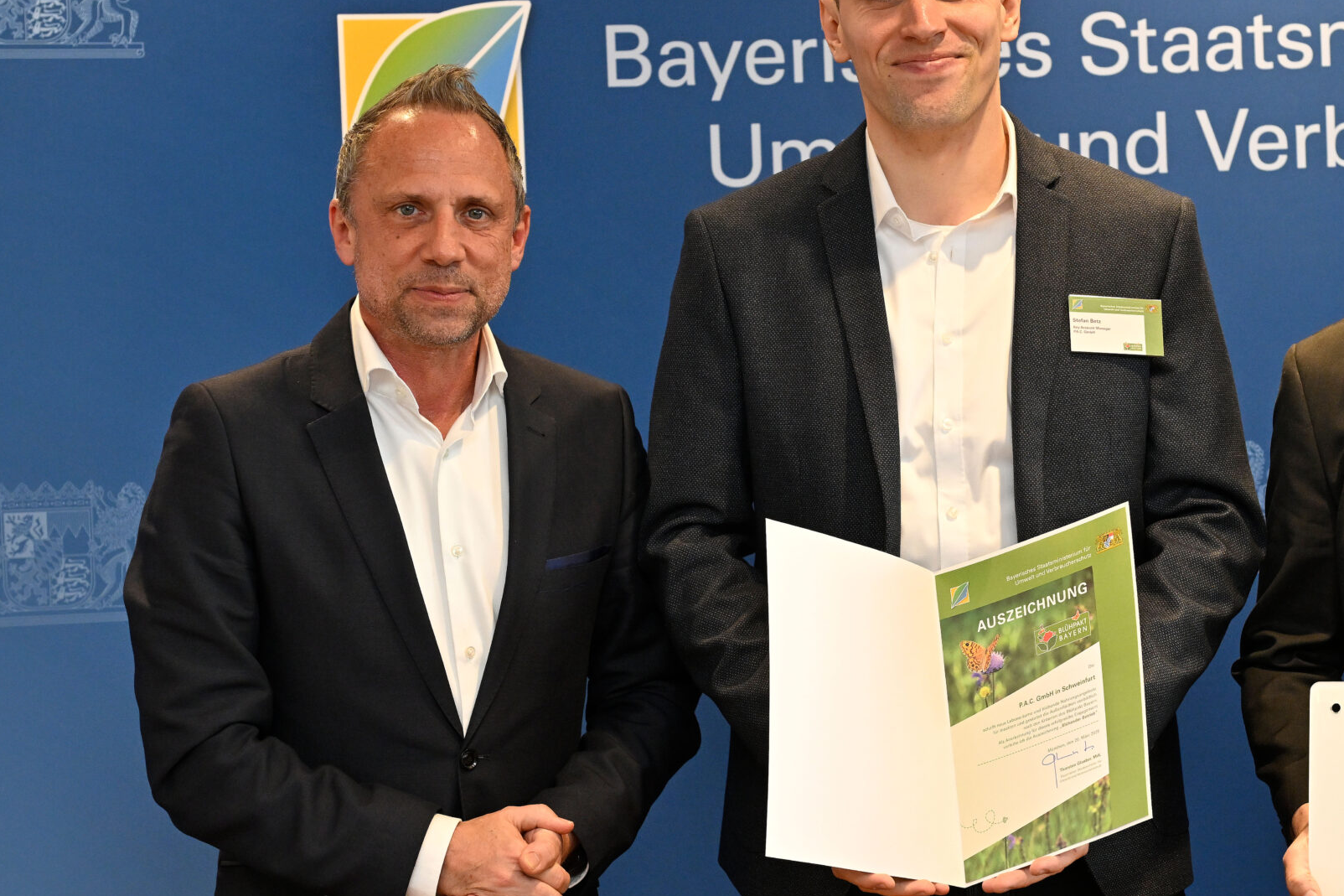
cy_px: 463
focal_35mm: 91
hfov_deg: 22.3
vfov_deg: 15.0
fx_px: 3397
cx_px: 863
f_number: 4.5
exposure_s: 1/125
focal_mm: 57
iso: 1600
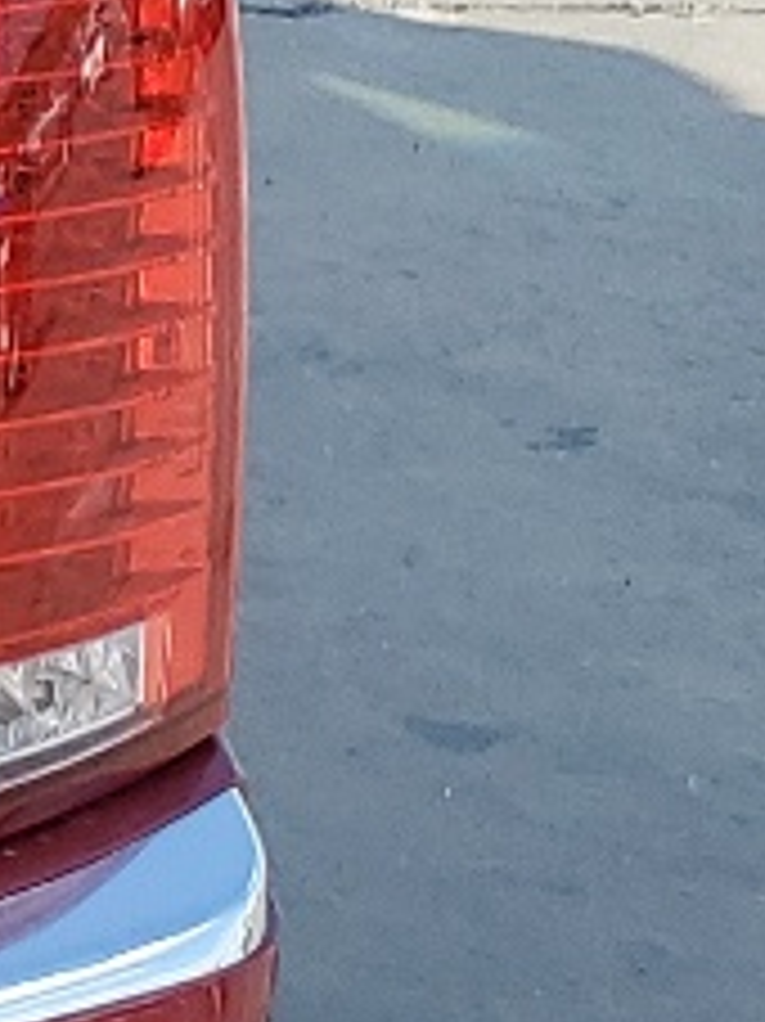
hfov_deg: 6.3
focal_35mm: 183
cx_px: -2493
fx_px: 5397
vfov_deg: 10.8
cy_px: 347
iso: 50
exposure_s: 1/1250
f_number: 1.5
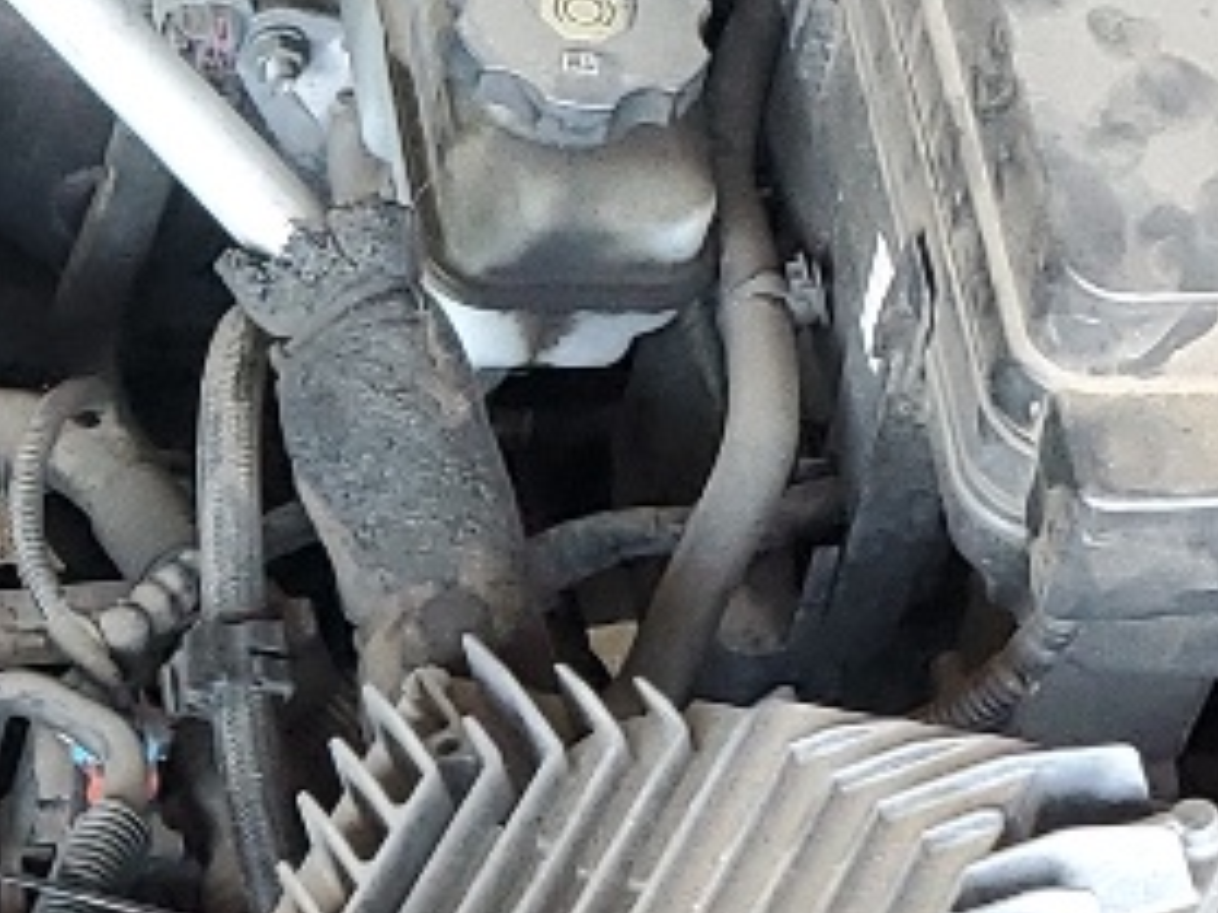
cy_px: 922
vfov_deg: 9.9
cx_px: -581
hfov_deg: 12.6
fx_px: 5240
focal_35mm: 149
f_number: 1.5
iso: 168
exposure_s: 1/60.2
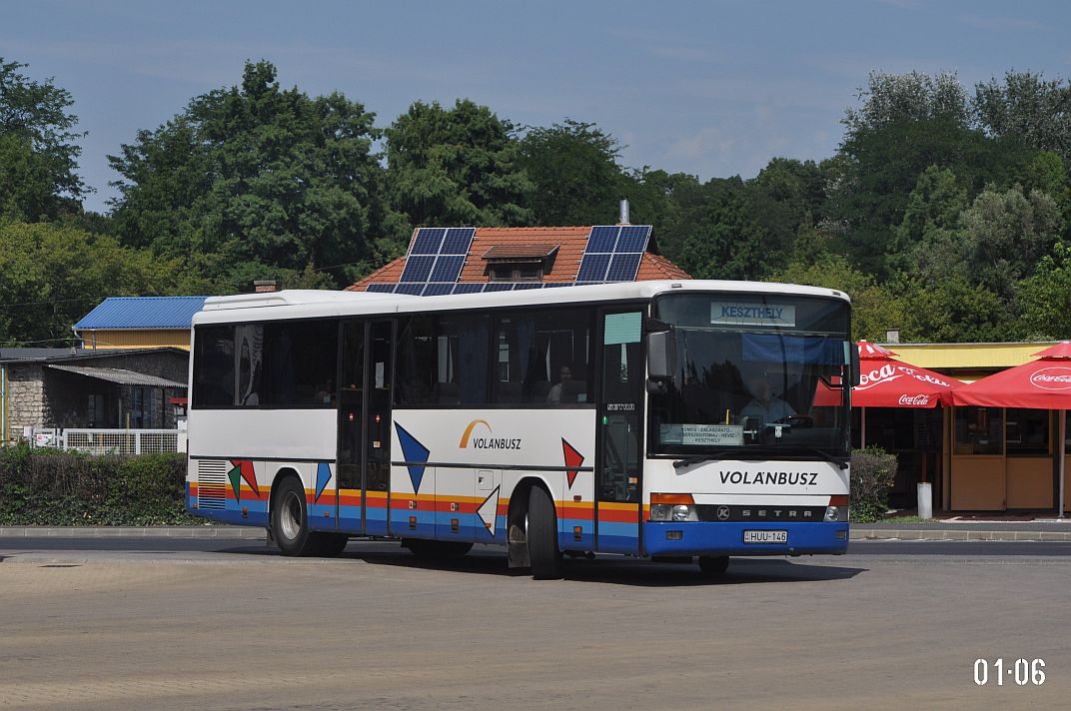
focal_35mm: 99
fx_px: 2942
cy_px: 356
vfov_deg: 13.8
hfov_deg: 20.6
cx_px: 536
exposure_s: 1/2000
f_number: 7.1
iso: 400
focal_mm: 66
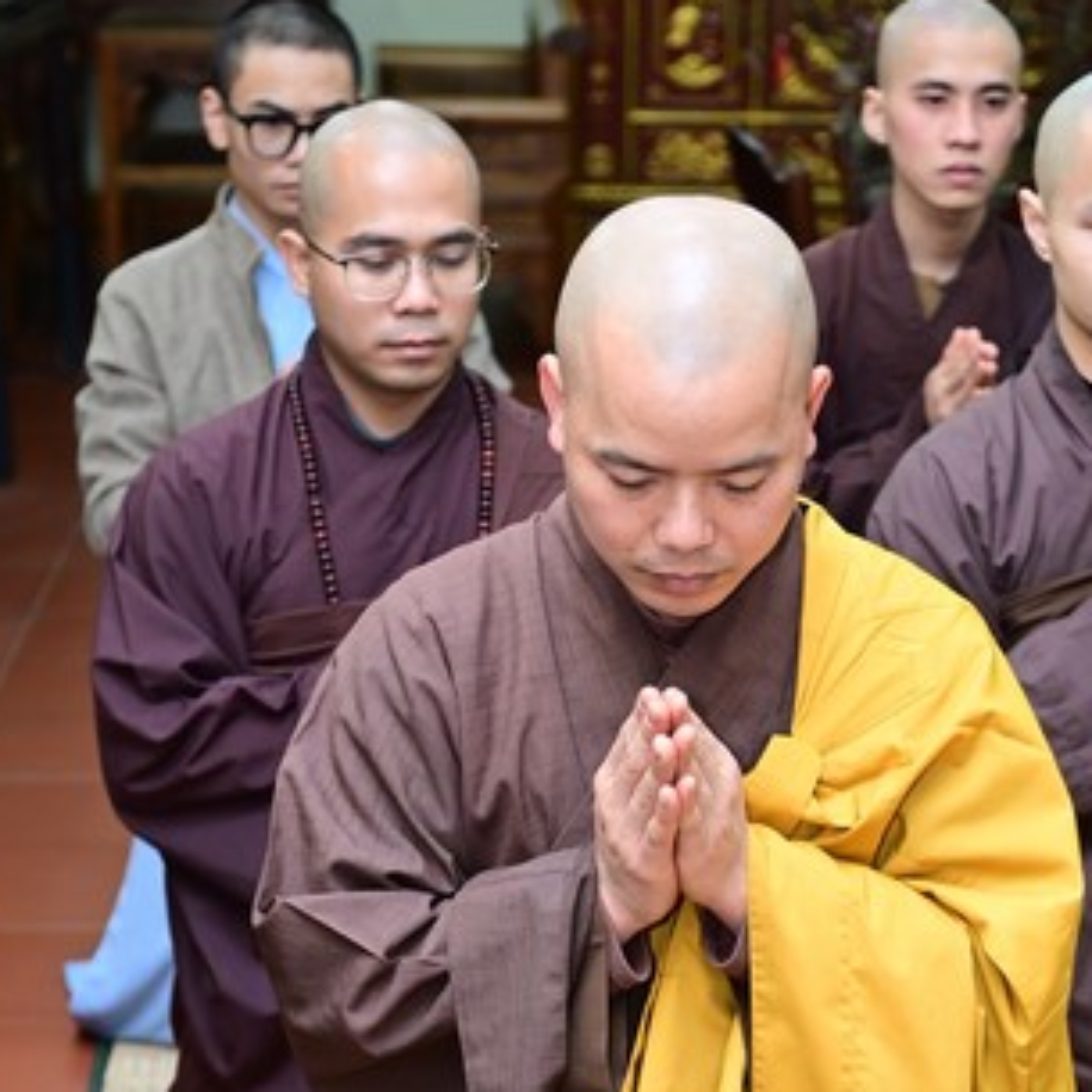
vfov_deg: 16.3
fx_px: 3747
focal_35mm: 105
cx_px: 666
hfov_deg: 16.6
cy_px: 1038
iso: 2000
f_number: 4
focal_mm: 58
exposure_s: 1/160
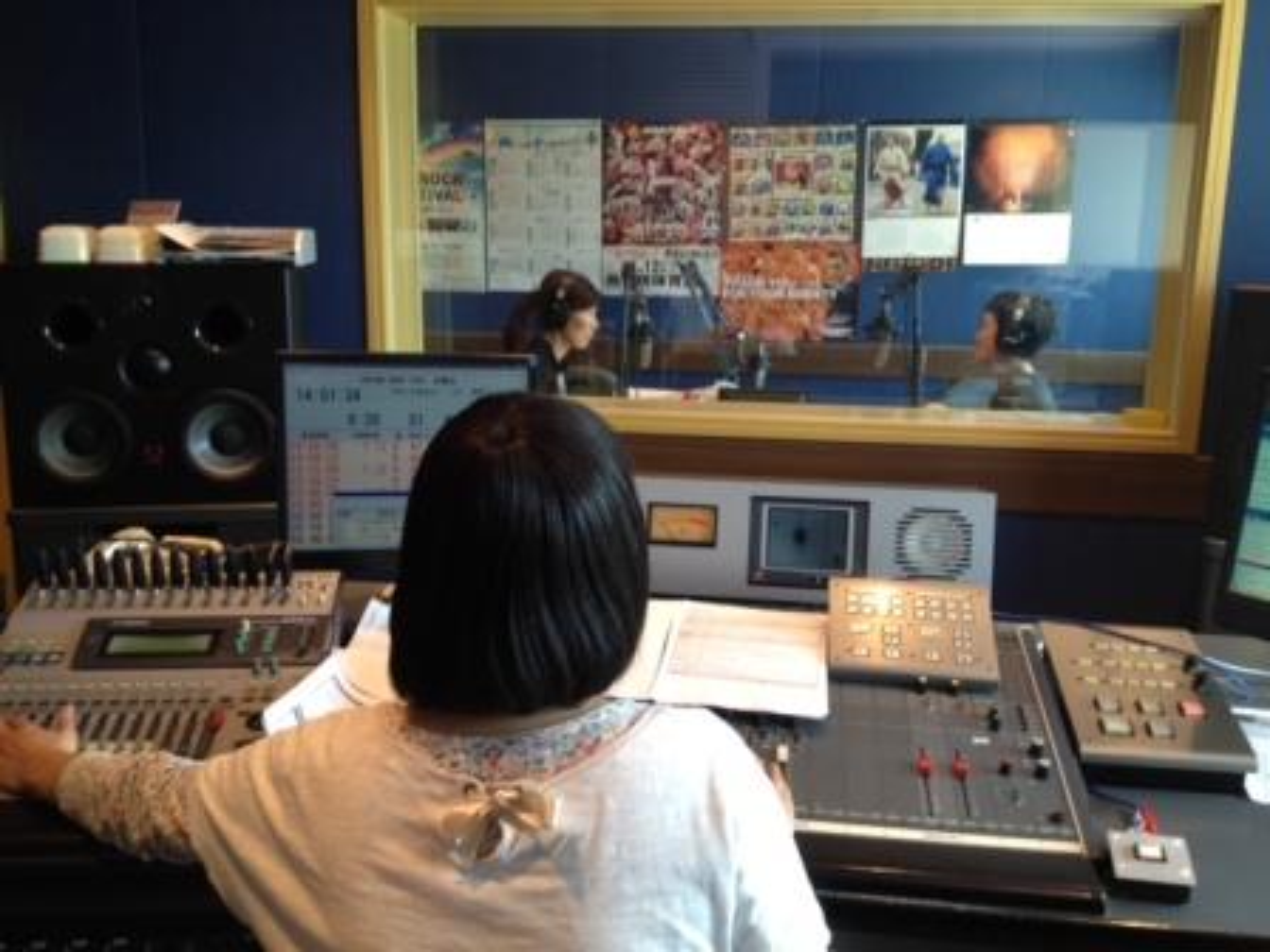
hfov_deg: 52.6
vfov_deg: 40.7
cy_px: 476
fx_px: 1284
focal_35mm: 35
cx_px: 635
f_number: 2.4
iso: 64
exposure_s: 1/24
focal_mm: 4.28
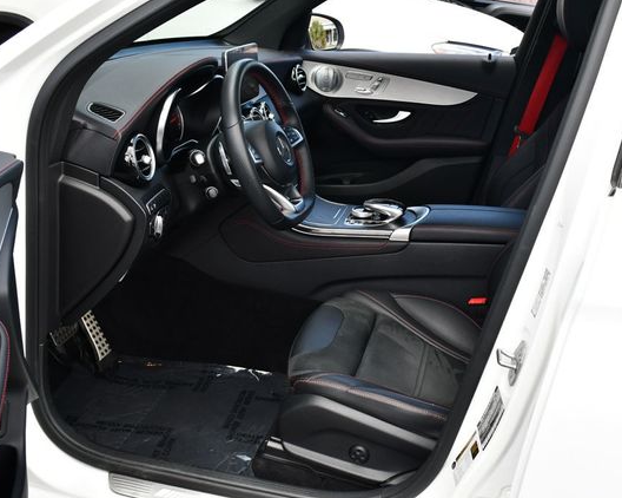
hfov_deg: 44.8
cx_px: 322
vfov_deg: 36.5
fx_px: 754
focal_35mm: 41
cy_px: 250
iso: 400
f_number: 5.6
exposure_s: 1/250
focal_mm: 18
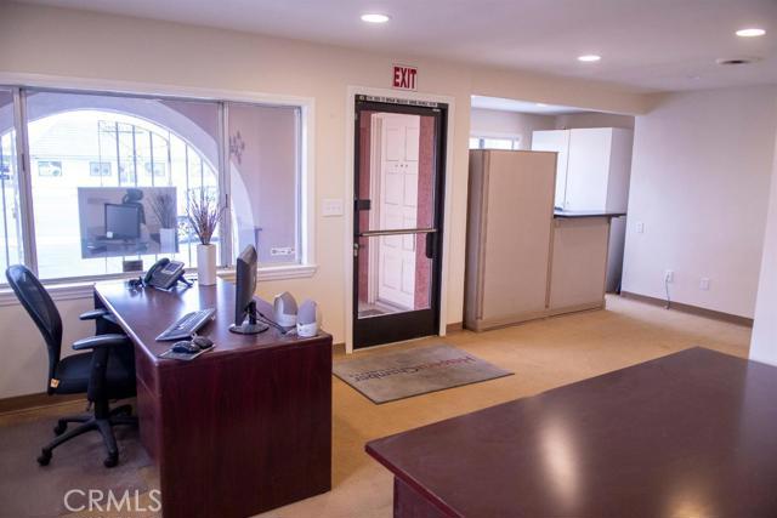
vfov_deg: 50.4
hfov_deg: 70.4
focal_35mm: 26
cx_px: 388
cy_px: 259
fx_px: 550
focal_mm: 17
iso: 1250
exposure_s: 1/250
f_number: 3.2
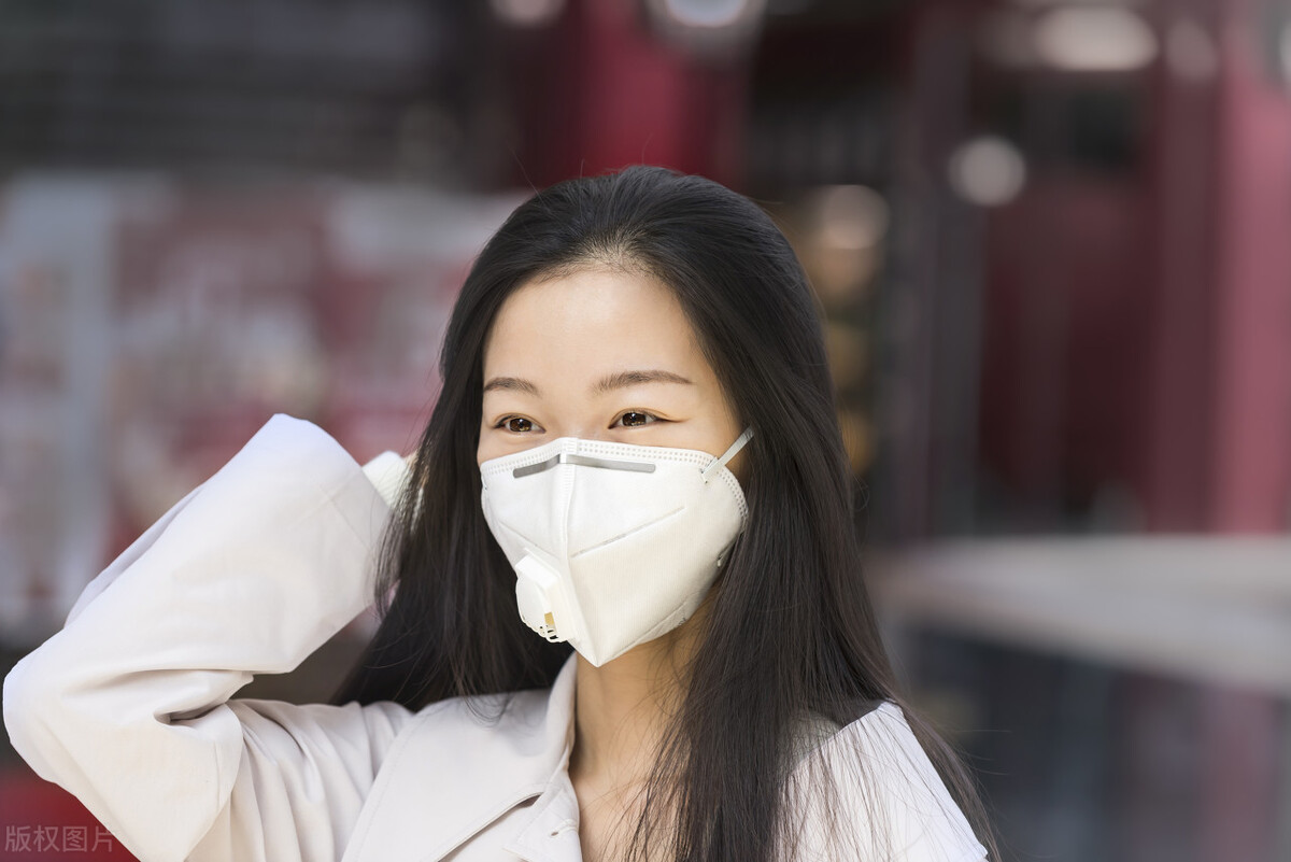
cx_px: 646
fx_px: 4663
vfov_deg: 10.6
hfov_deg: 15.8
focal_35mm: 130
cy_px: 431
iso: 100
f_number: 4
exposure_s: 1/200
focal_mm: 130
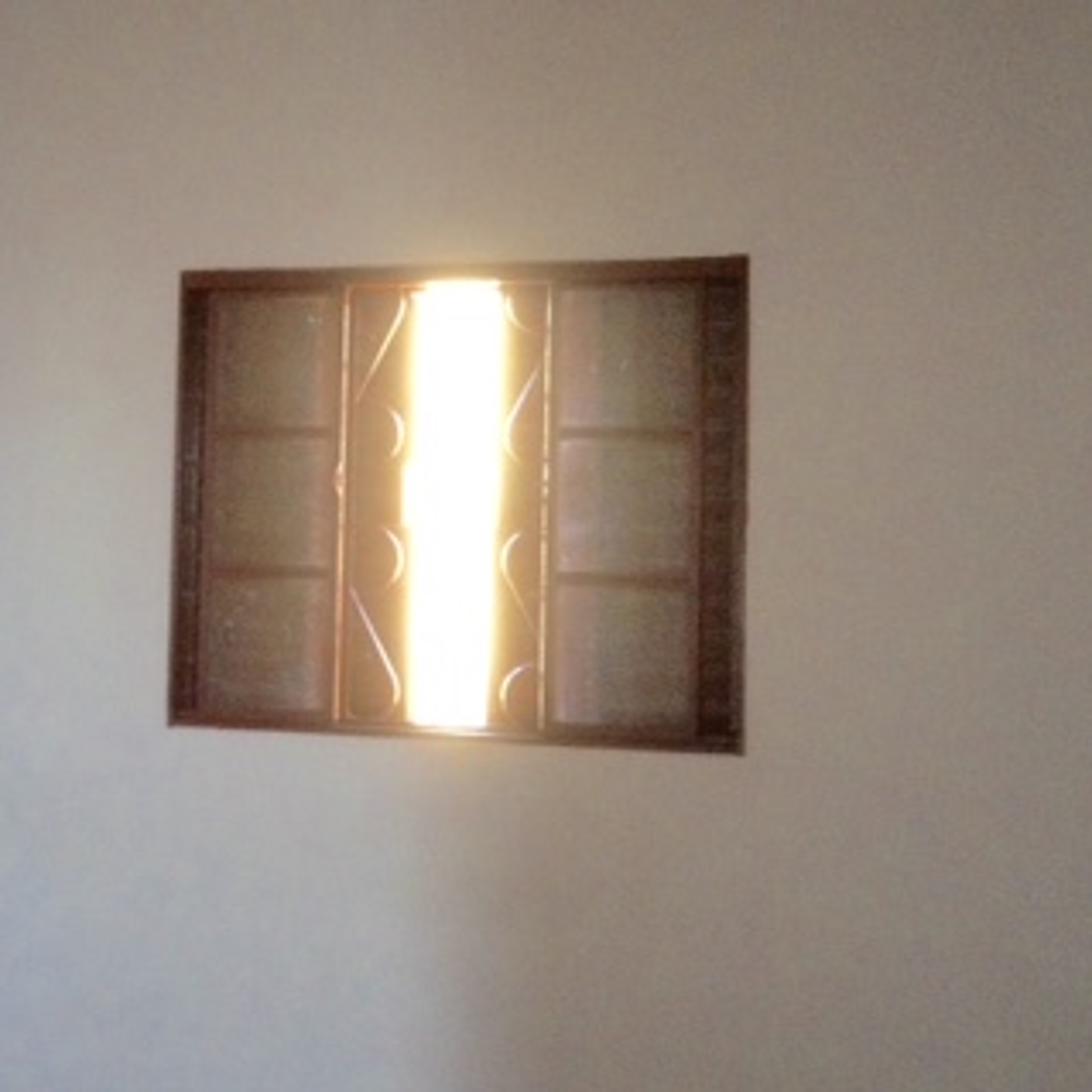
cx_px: 274
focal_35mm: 62
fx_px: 2213
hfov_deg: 27.3
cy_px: 493
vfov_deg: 27.7
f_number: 2.4
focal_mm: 4.28
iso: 250
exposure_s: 1/20
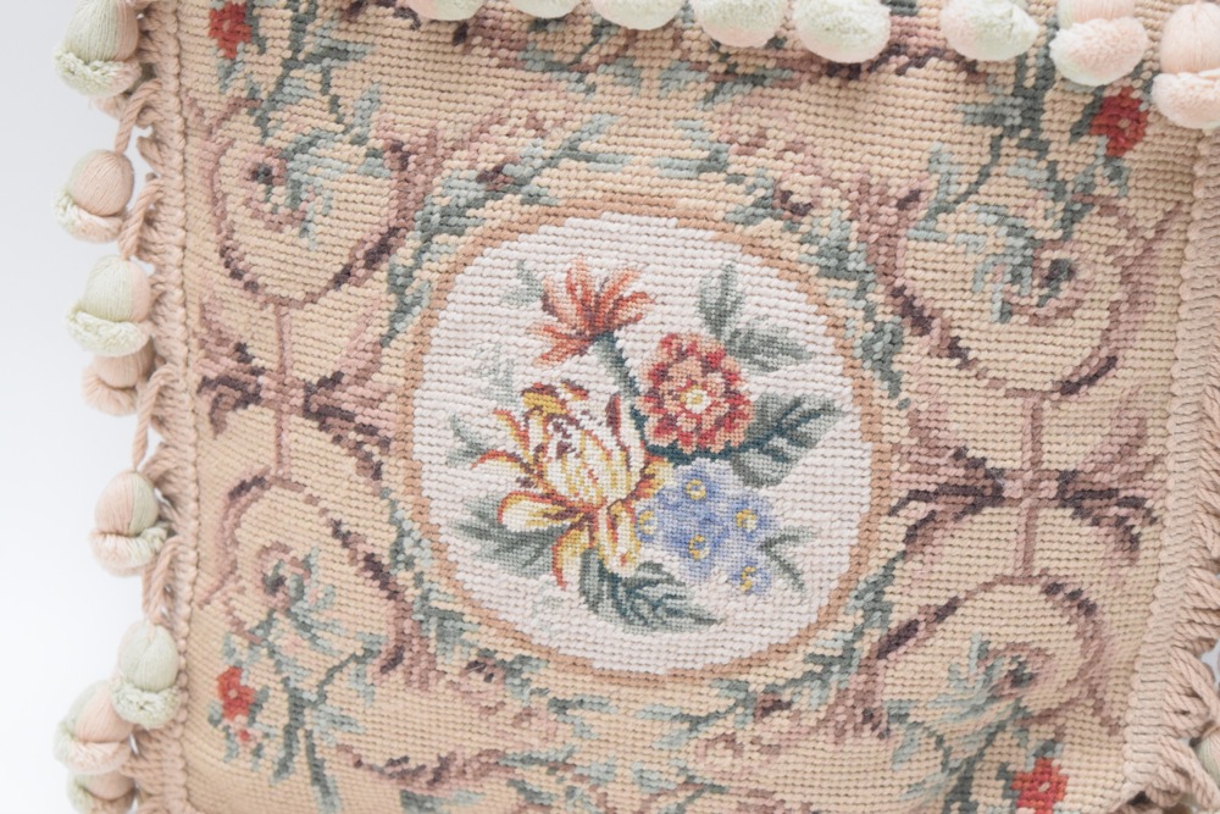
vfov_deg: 16.6
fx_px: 2796
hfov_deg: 24.6
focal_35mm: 82
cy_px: 407
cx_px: 610
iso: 3200
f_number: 5.6
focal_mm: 55
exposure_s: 1/60
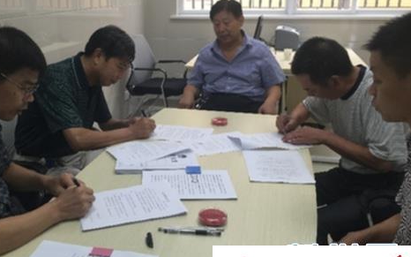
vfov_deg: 33.6
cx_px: 170
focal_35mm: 38
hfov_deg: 51.3
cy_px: 125
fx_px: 426
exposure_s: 1/17
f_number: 2.2
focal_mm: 4.15
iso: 50
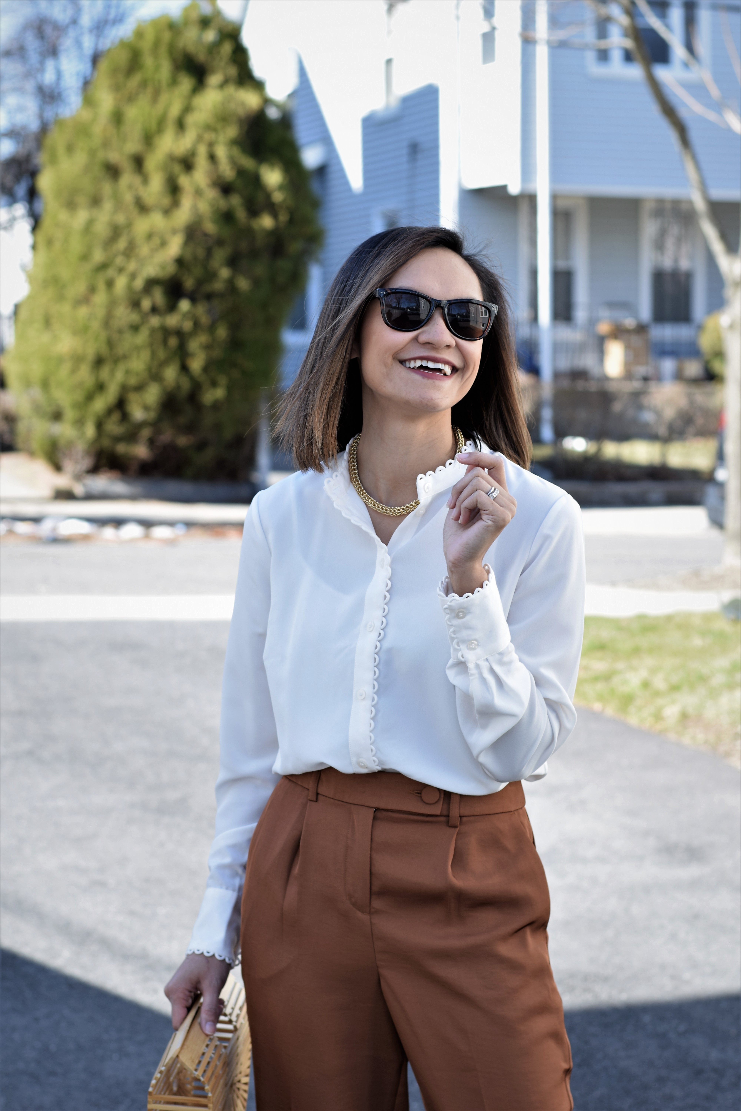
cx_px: 370
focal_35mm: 75
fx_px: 2315
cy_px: 556
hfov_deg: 18.2
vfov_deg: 27.0
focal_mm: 50
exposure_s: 1/200
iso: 100
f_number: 3.5
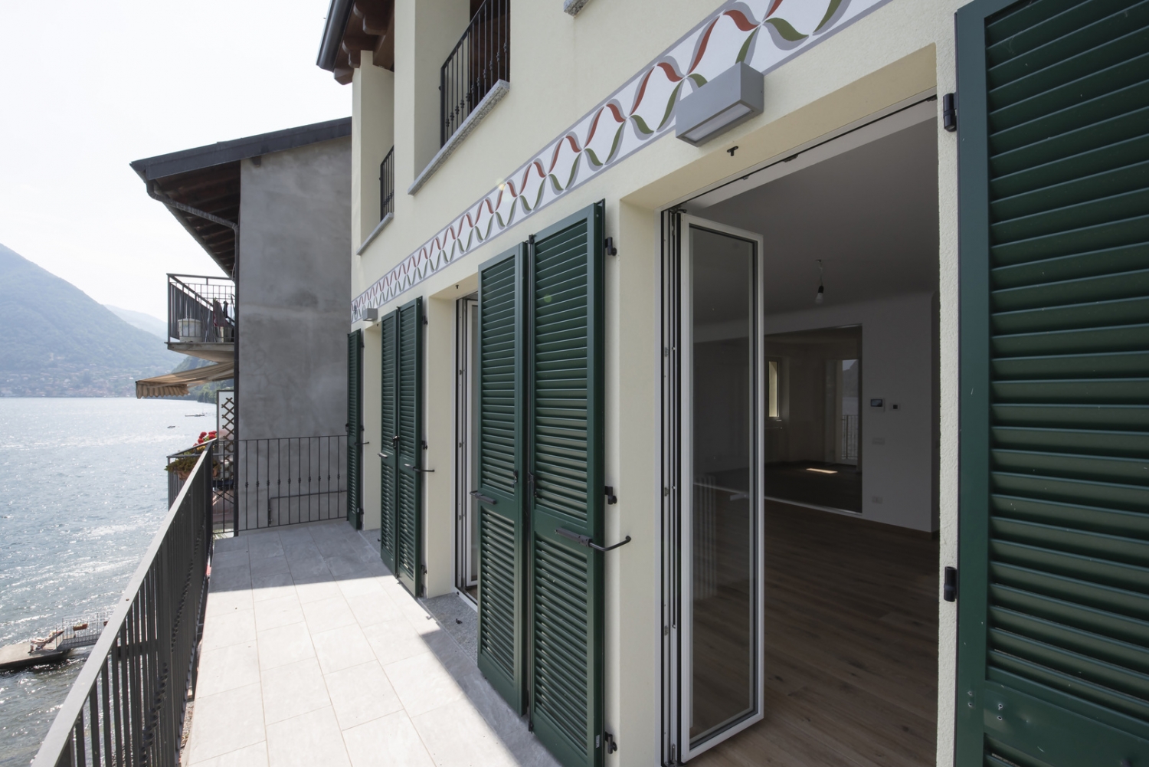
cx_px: 574
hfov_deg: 100.4
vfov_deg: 77.4
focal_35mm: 15
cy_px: 384
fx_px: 479
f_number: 11
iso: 280
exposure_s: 1/250
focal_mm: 15
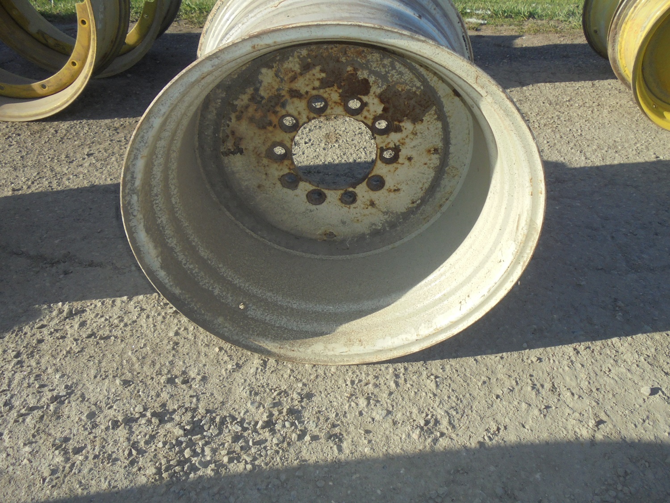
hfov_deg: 67.3
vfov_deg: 53.1
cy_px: 252
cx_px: 335
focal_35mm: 26
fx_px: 503
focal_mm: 4.6
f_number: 3.5
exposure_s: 1/800
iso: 100
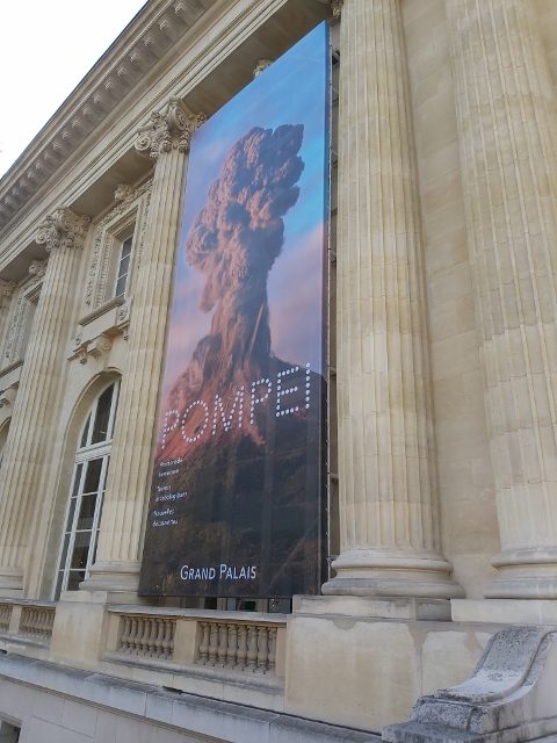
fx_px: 558
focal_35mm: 26
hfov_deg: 53.1
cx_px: 278
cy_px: 372
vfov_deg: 67.3
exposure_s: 1/772
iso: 64
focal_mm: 3.92
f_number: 1.7
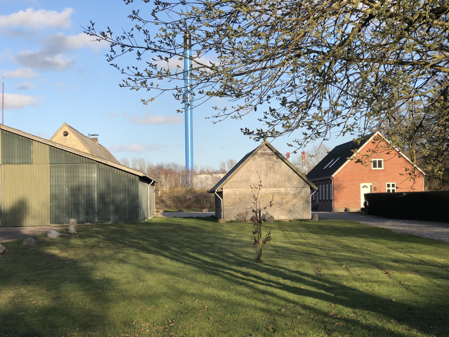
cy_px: 168
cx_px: 224
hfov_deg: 33.8
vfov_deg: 25.7
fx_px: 739
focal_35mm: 57
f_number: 2.8
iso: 20
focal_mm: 6.6
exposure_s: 1/458
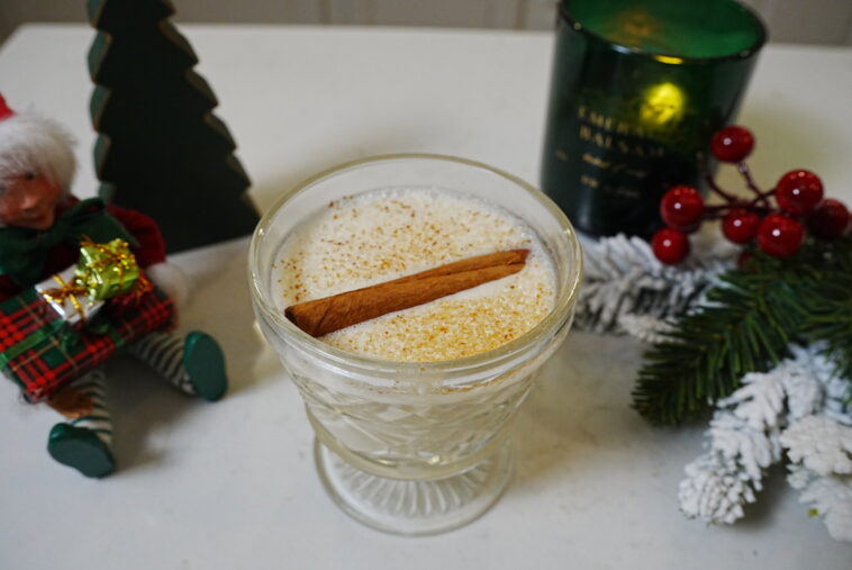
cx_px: 426
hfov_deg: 60.4
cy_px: 285
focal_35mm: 31
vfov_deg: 42.5
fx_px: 732
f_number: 5.6
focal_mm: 20.6
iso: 1250
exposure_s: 1/250
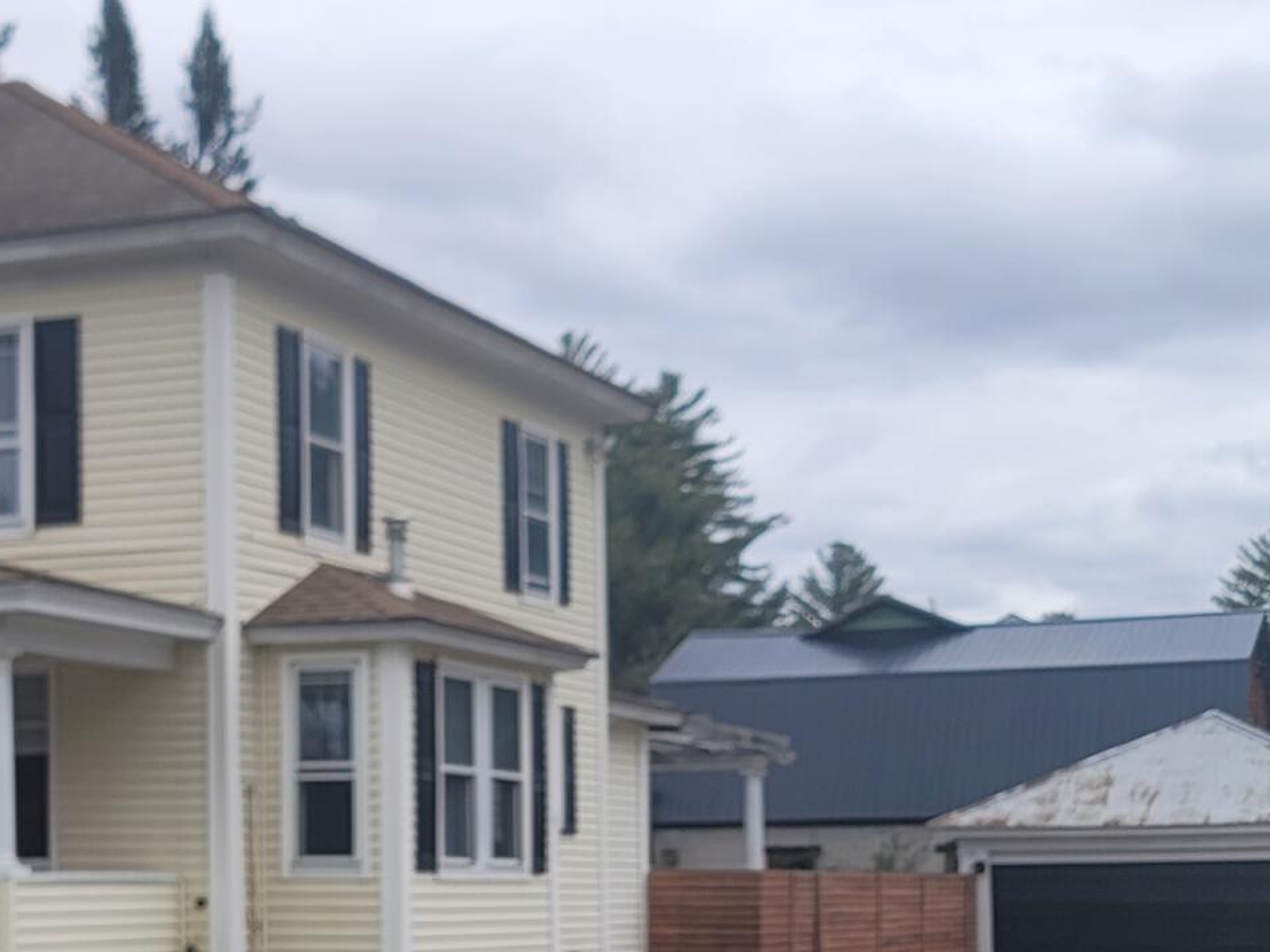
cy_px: 725
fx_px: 2899
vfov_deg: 18.5
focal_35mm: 79
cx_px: 191
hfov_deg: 24.2
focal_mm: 7
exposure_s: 1/1070
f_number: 1.8
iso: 20
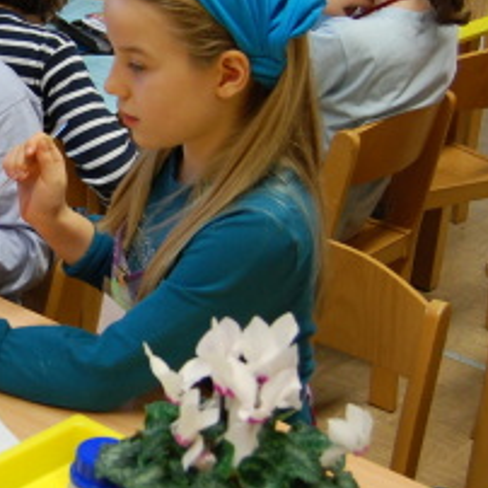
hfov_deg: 17.2
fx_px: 1547
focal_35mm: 97
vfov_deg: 17.9
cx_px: -89
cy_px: 194
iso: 400
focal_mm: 22
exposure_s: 1/50
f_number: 3.8
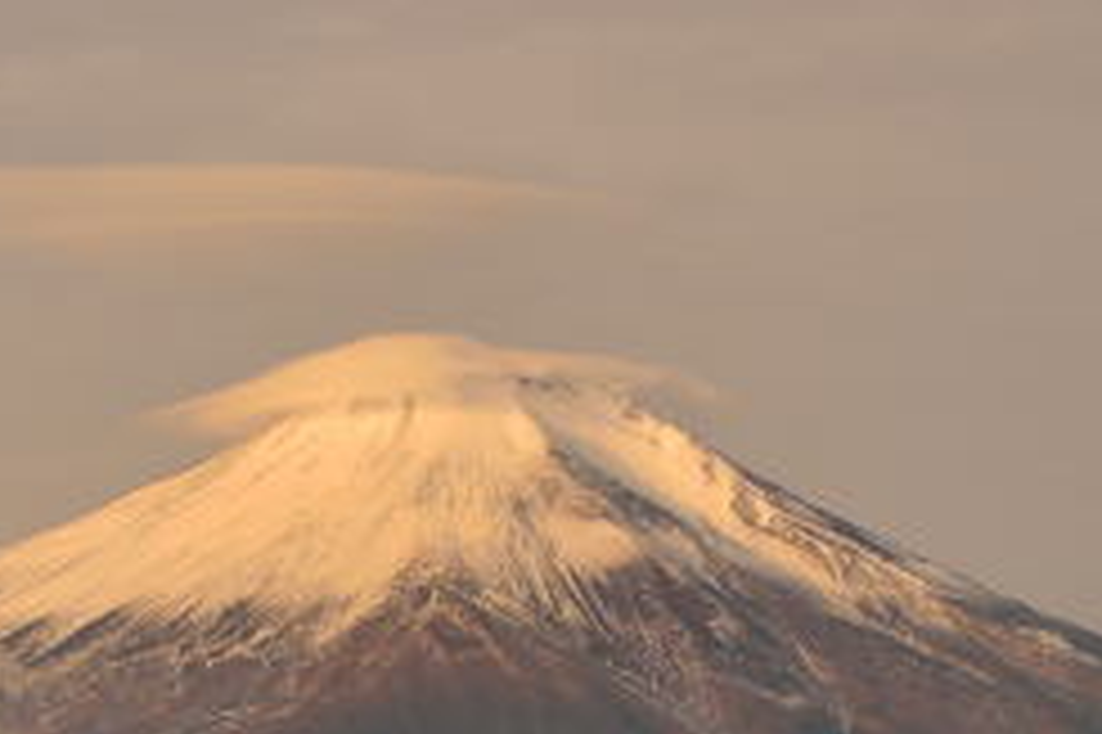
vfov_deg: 8.6
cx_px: 607
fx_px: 4803
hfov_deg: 13.1
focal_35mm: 157
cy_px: 930
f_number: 4.2
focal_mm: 48
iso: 100
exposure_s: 1/160
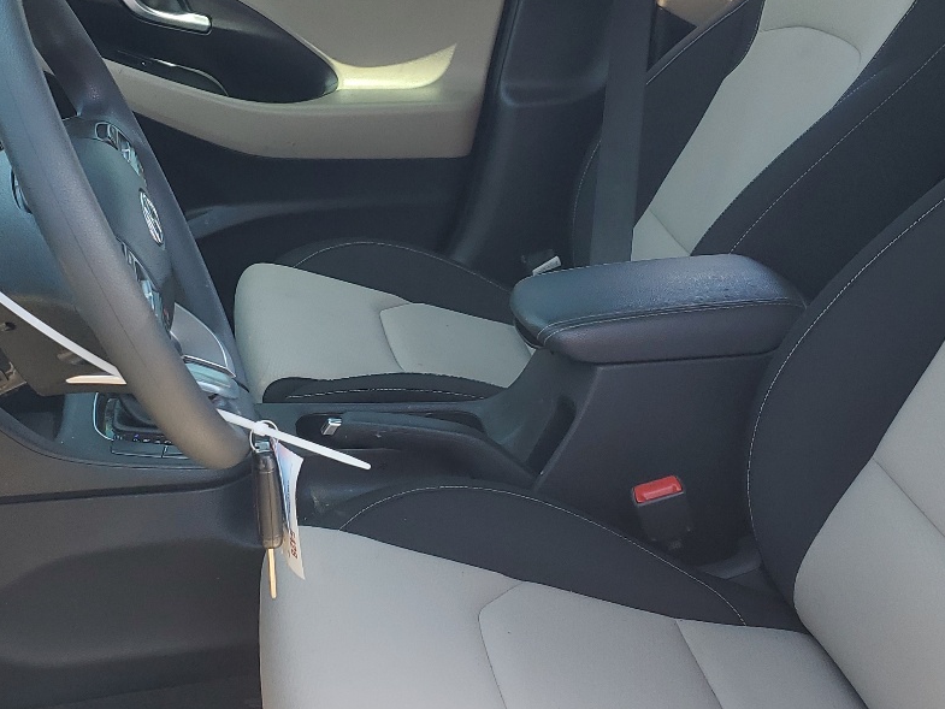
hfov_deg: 36.0
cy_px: 402
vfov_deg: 27.5
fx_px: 1447
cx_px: 359
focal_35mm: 53
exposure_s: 1/263
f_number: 1.5
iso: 50
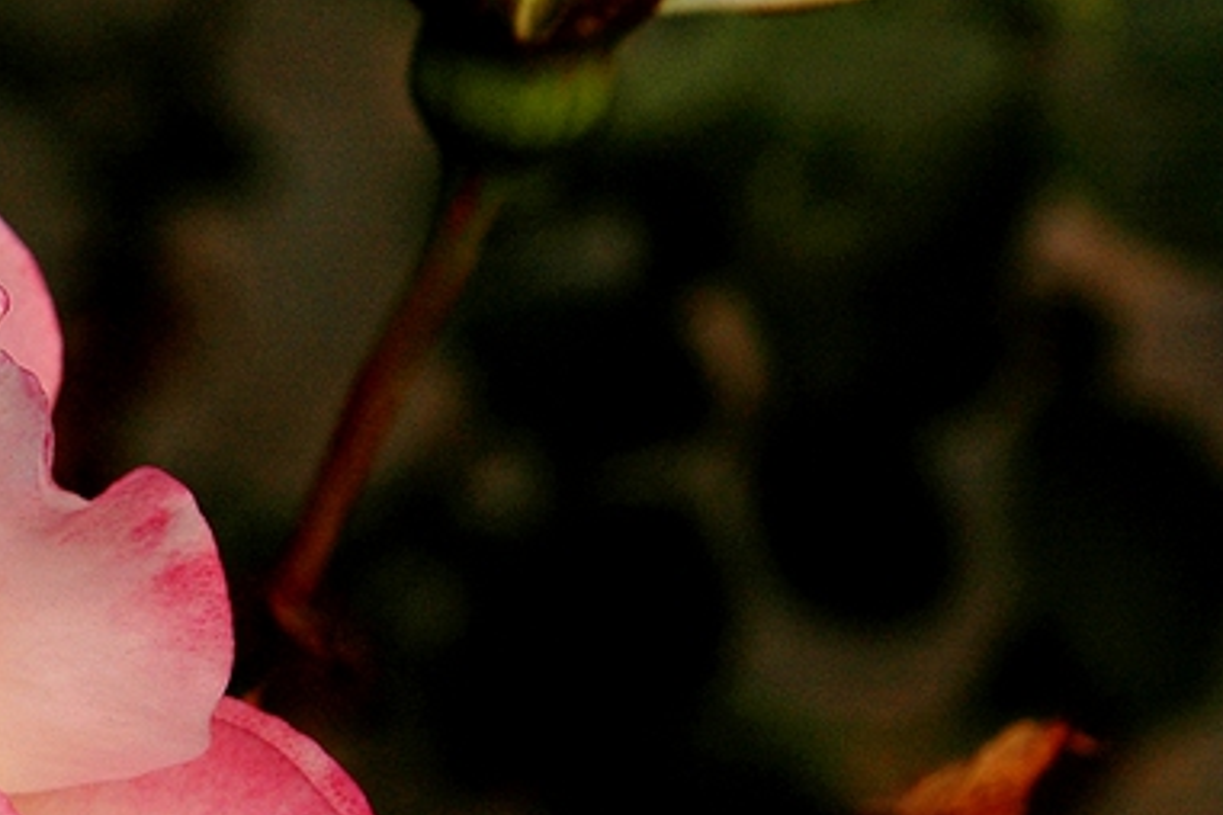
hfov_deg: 15.2
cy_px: 794
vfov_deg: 10.5
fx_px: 4382
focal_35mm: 129
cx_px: -302
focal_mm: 32
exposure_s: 1/320
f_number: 5.6
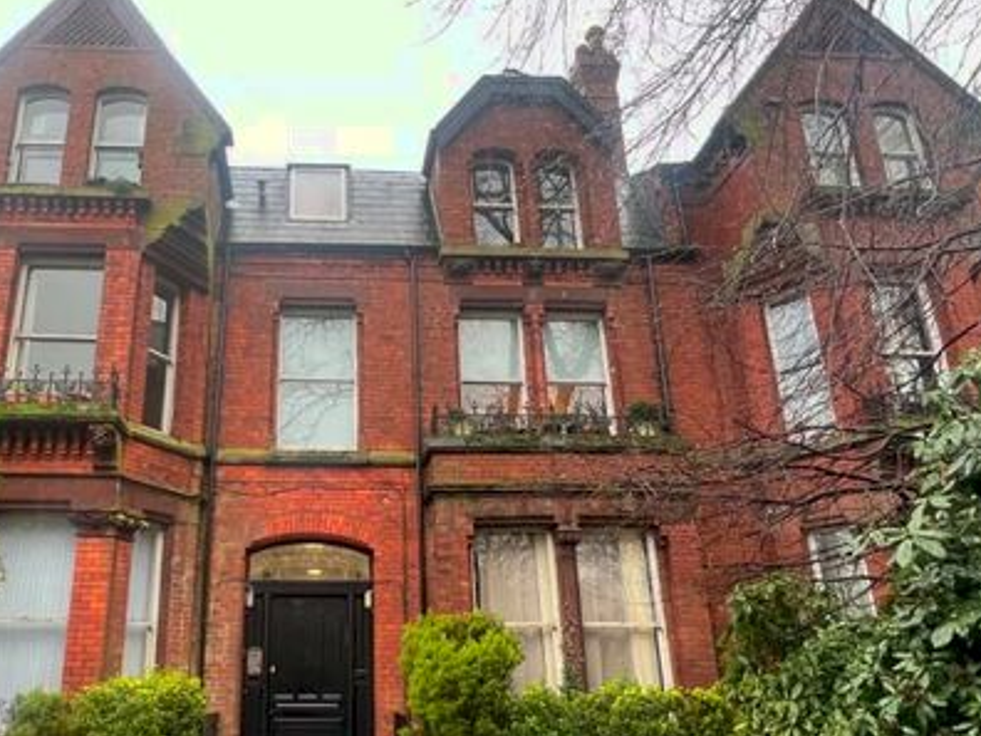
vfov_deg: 57.8
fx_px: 652
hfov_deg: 72.1
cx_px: 339
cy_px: 480
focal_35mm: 23
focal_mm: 1.57
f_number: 1.8
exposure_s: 1/99
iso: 160
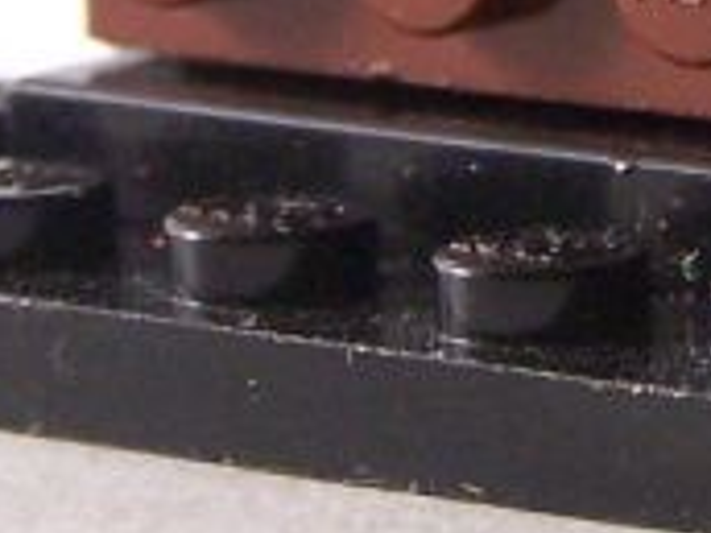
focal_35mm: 488
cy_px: -545
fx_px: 10023
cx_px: 872
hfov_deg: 4.1
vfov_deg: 3.0
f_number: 3.2
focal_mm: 13.7
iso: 200
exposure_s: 1/30
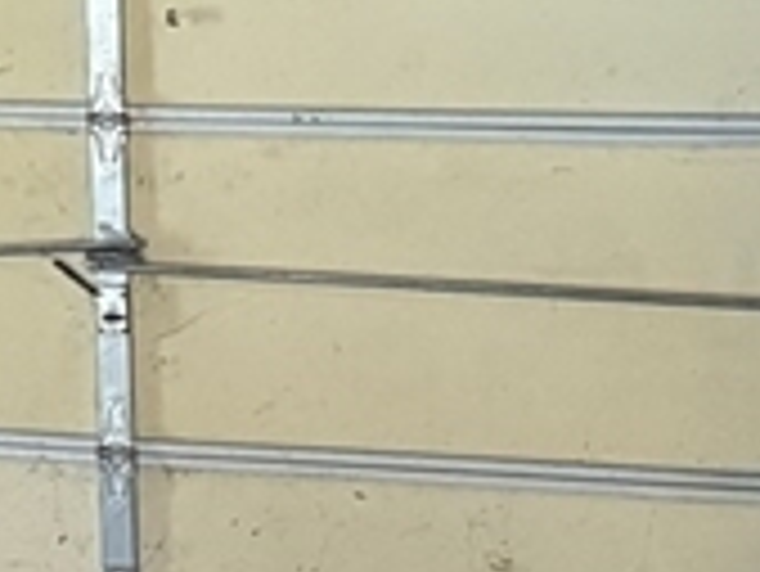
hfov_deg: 11.2
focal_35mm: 145
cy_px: -338
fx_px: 3186
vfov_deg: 9.9
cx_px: -1102
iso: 800
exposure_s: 1/59
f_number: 1.78
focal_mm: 6.76
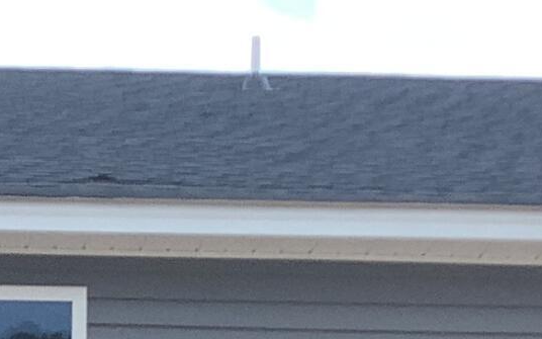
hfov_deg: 11.2
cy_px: 1024
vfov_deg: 6.5
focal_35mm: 184
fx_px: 2718
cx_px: -103
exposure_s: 1/858
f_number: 2.4
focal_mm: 3.3
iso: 25
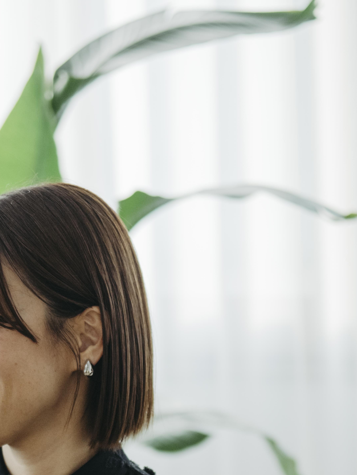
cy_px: 609
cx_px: 106
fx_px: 3712
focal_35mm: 270
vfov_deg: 7.3
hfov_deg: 5.5
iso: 800
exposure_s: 1/80
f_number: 4
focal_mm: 120
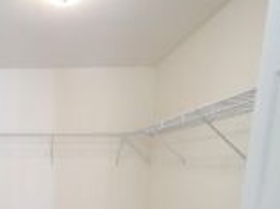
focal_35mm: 33
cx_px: 35
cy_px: 223
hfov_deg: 50.1
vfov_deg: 36.9
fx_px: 267
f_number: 2.2
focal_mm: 2.2
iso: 400
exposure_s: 1/60
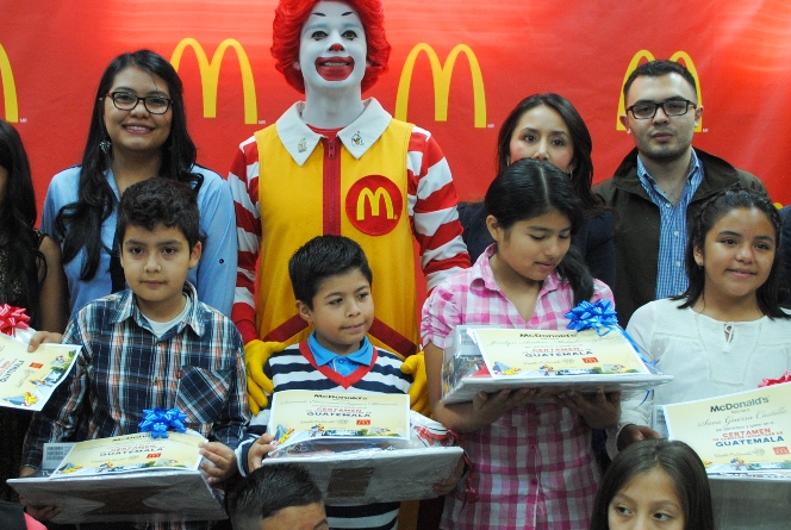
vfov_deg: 25.5
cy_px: 356
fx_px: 1166
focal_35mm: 53
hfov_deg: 37.2
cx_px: 298
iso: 360
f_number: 3.5
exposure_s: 1/30
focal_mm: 18
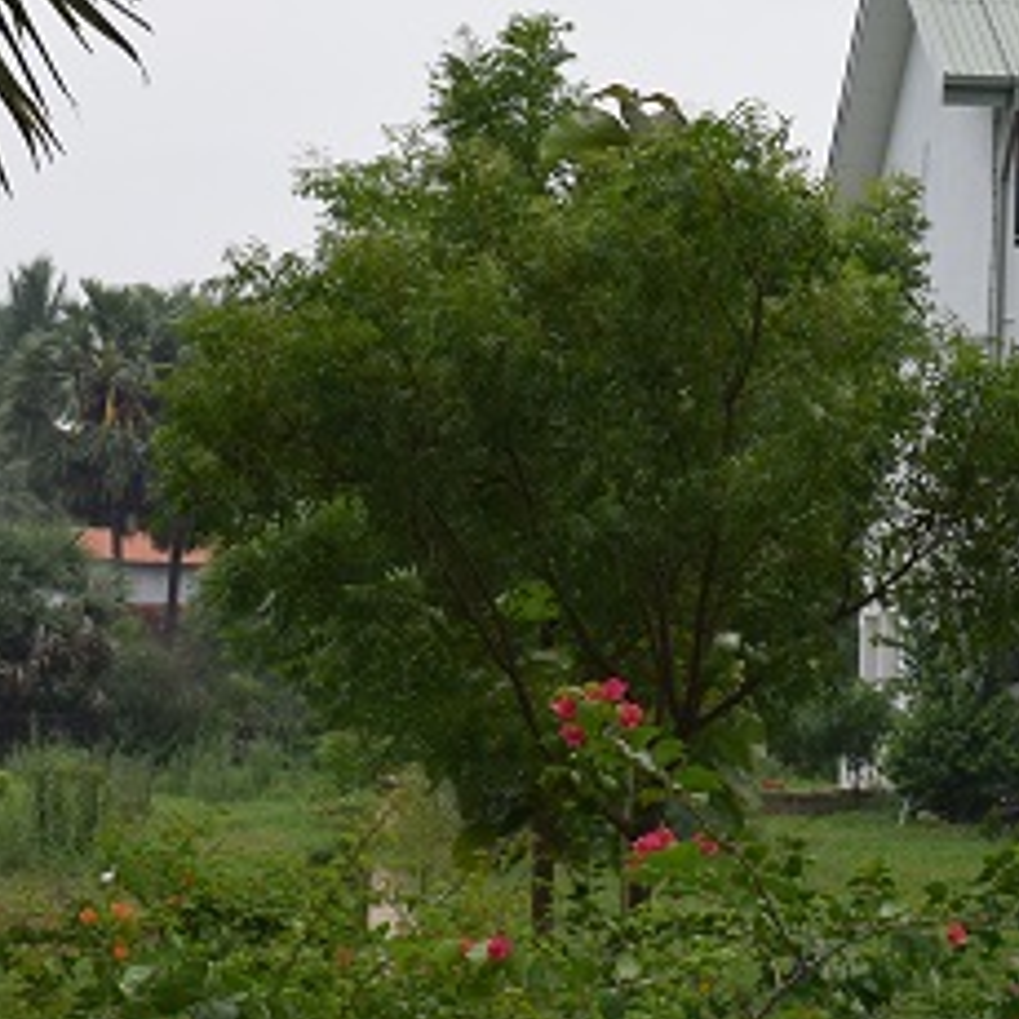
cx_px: 913
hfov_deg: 12.9
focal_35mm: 135
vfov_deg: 12.9
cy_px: 177
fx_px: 4485
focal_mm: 27
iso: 400
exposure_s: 1/250
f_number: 8
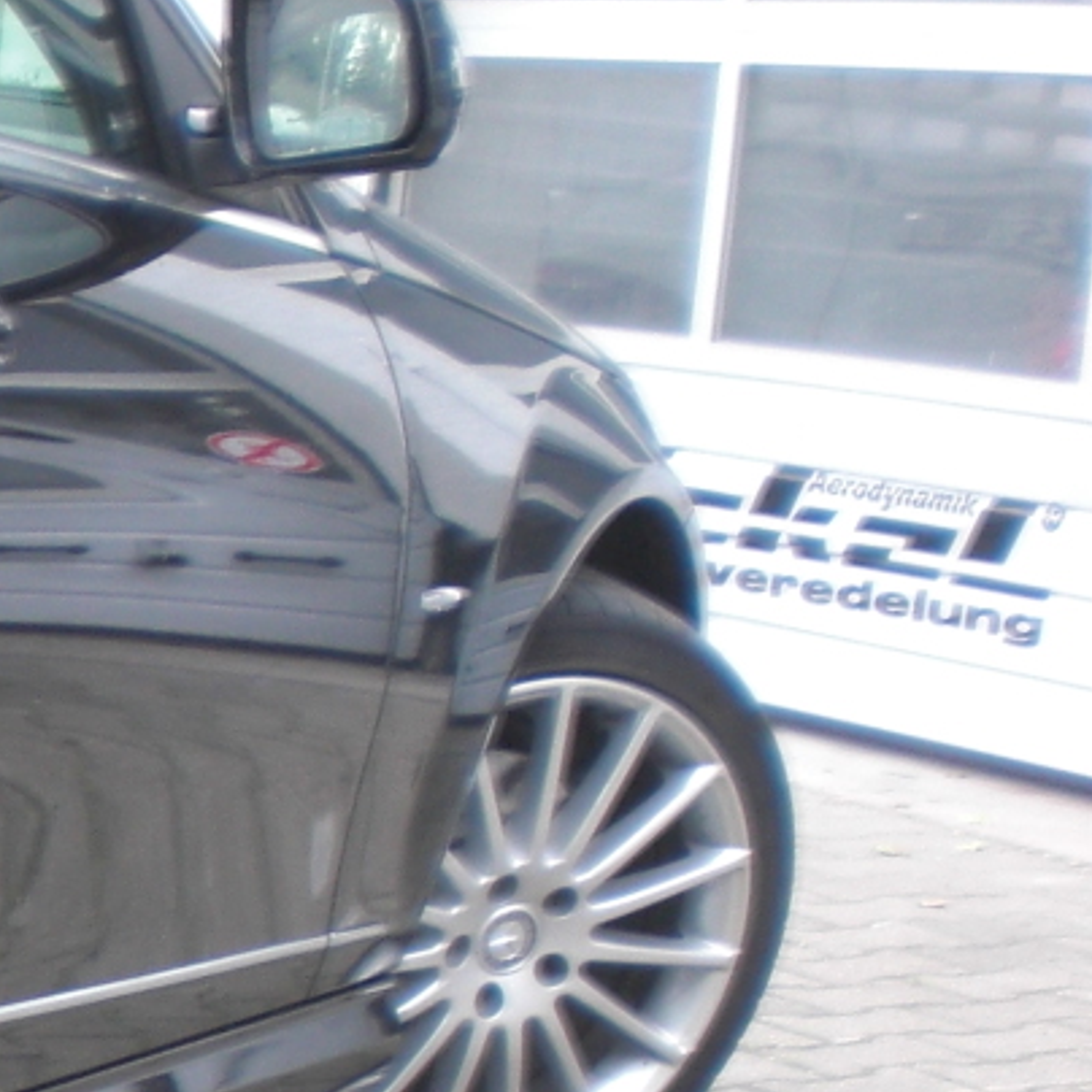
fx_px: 4747
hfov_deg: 11.8
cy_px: 1219
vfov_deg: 12.9
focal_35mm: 133
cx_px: -1046
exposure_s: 1/100
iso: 64
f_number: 3.1
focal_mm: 6.3
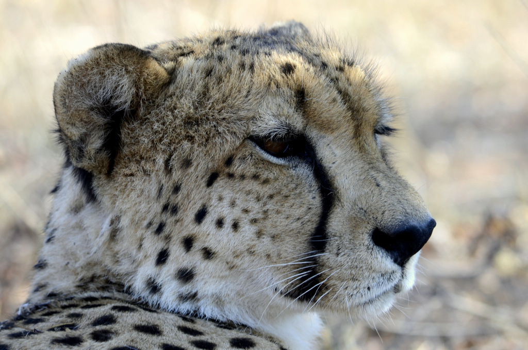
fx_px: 4392
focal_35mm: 300
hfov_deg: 6.9
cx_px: 264
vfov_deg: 4.6
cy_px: 175
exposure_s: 1/125
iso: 125
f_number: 7.1
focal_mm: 200
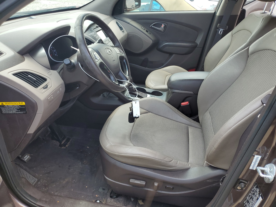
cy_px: 104
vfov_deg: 53.1
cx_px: 138
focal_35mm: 26
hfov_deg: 67.3
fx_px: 207
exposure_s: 1/312
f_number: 1.5
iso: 50
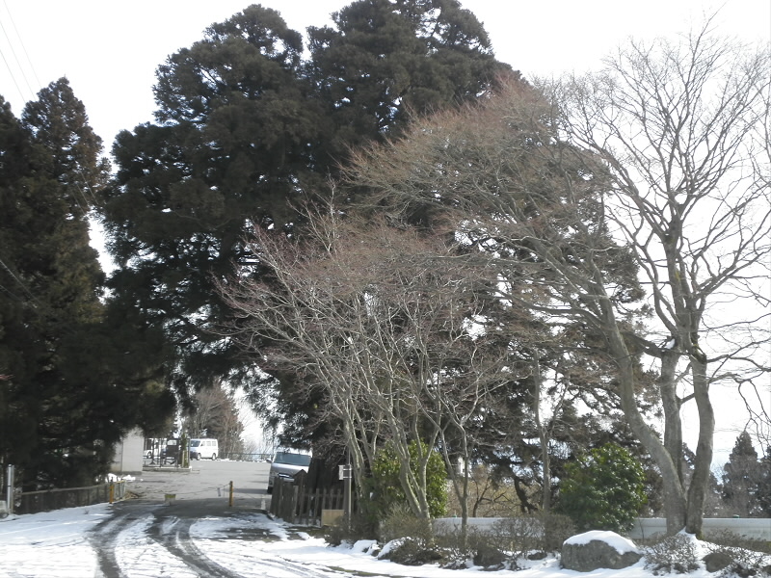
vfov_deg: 32.2
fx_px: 1002
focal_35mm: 45
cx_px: 386
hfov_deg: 42.1
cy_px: 289
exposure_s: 1/160
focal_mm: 8.2
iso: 64
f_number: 4.3
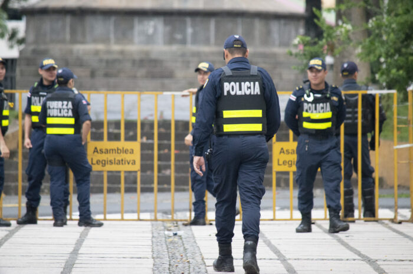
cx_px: 206
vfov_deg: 3.5
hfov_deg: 5.3
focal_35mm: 390
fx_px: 4469
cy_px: 137
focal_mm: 260
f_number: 5.6
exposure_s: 1/400
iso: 3200
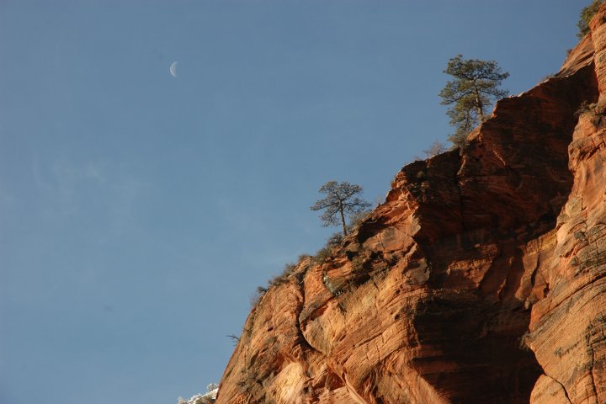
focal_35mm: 105
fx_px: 1767
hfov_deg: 19.5
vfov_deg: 13.0
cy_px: 202
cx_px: 303
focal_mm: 70
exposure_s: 1/250
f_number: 8
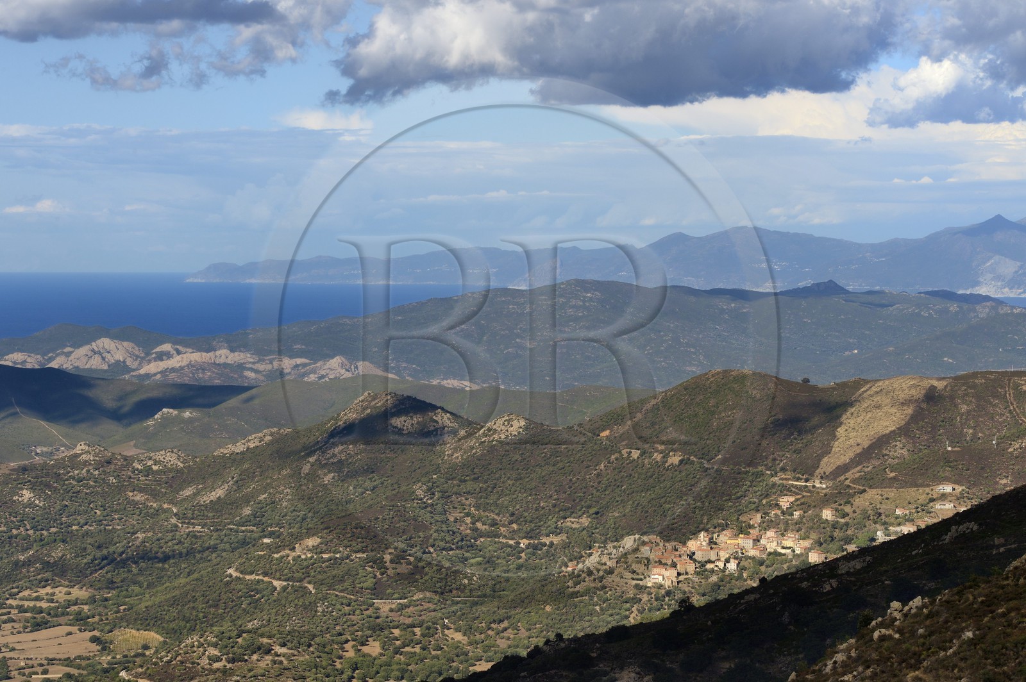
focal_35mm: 122
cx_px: 513
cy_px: 341
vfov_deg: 11.2
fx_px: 3474
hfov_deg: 16.8
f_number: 14
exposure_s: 1/400
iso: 200
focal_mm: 122
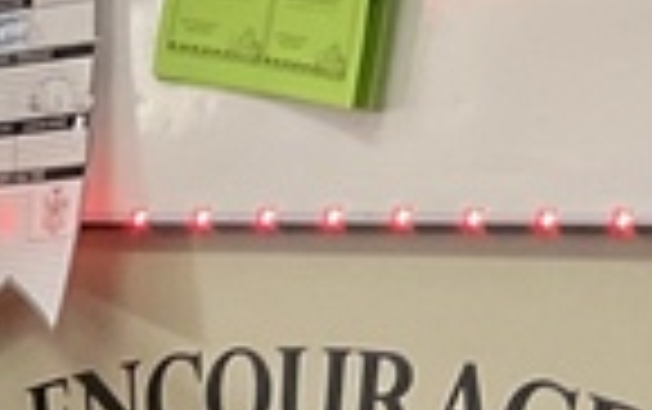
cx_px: -805
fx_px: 3860
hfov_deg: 8.9
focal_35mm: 217
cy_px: 1113
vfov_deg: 5.8
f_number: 1.8
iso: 250
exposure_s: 1/40
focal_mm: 3
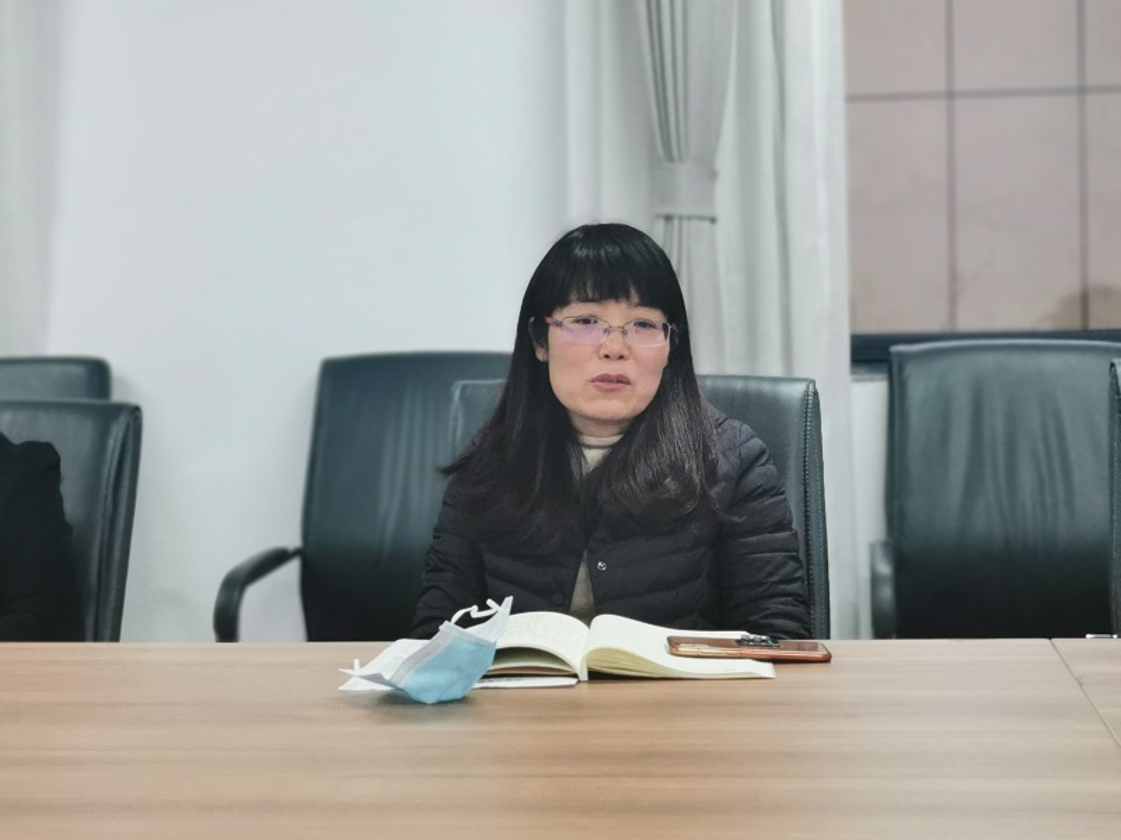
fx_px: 2137
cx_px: 560
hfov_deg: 29.4
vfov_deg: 22.3
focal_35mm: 66
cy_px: 420
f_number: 1.6
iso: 125
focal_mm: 5.56
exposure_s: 1/50
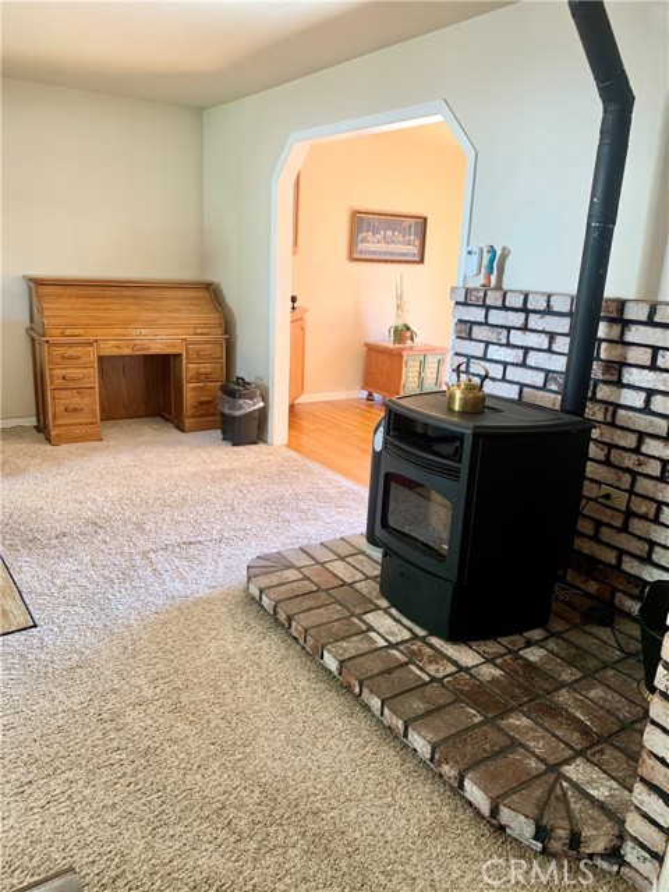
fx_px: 670
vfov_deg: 67.3
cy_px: 446
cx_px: 334
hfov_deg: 53.1
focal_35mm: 26
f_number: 1.8
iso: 160
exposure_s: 1/60
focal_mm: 4.25
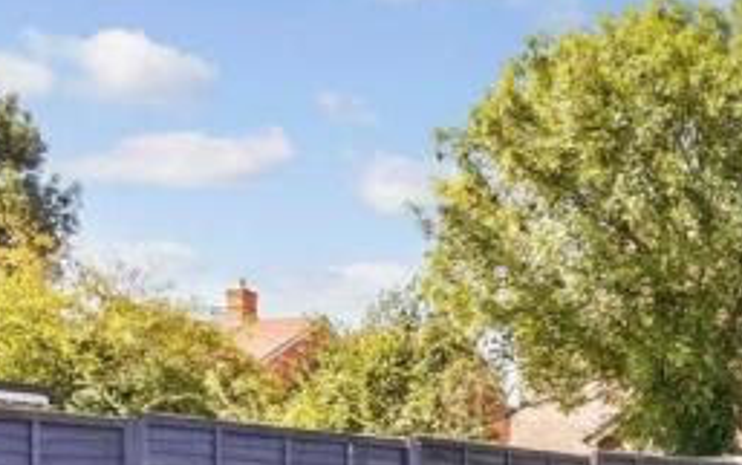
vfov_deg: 29.2
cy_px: 527
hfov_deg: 42.4
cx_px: 767
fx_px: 789
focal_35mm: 39
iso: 400
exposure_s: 1/400
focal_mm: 10
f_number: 8
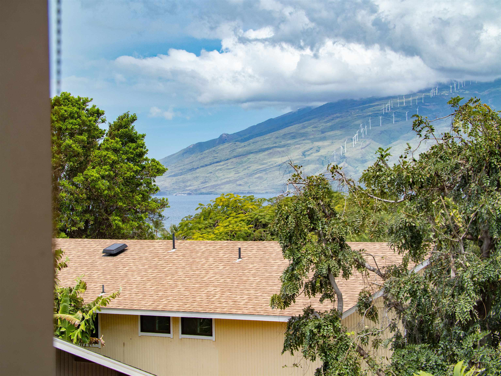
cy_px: 188
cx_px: 250
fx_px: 1940
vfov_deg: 11.1
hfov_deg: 14.7
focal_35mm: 134
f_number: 8
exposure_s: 1/250
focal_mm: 67
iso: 400
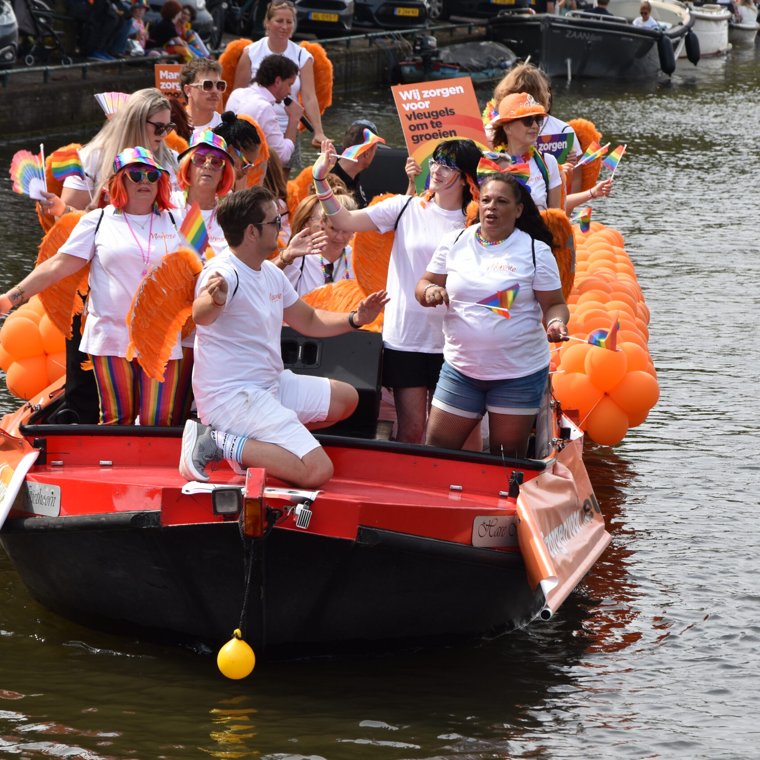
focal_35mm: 177
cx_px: 354
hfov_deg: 9.9
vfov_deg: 9.9
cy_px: 378
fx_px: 4397
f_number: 8
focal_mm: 92
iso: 200
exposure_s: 1/250
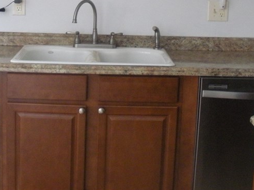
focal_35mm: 75
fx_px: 550
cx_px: 93
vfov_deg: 19.3
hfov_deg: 25.9
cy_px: 16
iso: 400
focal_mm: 6.3
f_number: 3.5
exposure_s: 1/35.1
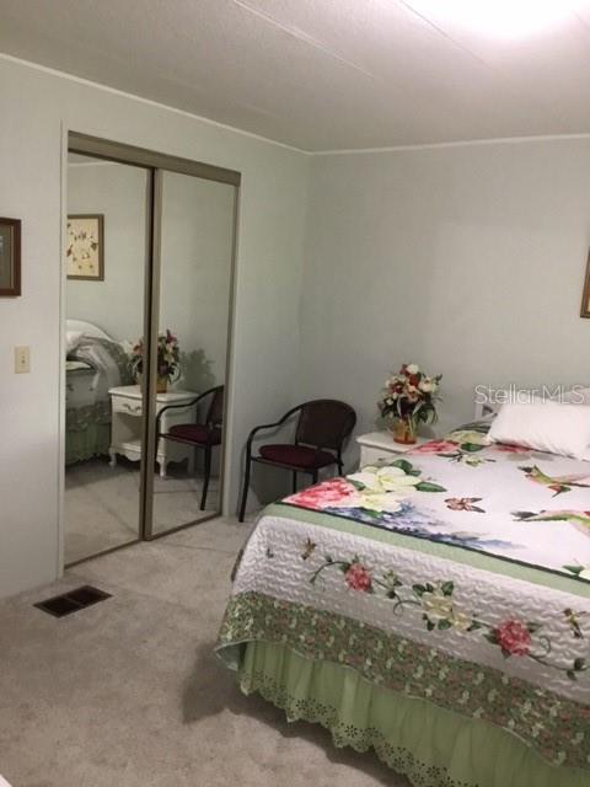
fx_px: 704
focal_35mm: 31
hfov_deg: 45.4
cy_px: 394
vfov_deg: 58.4
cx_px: 295
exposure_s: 1/30
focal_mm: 3.3
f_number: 2.4
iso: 250
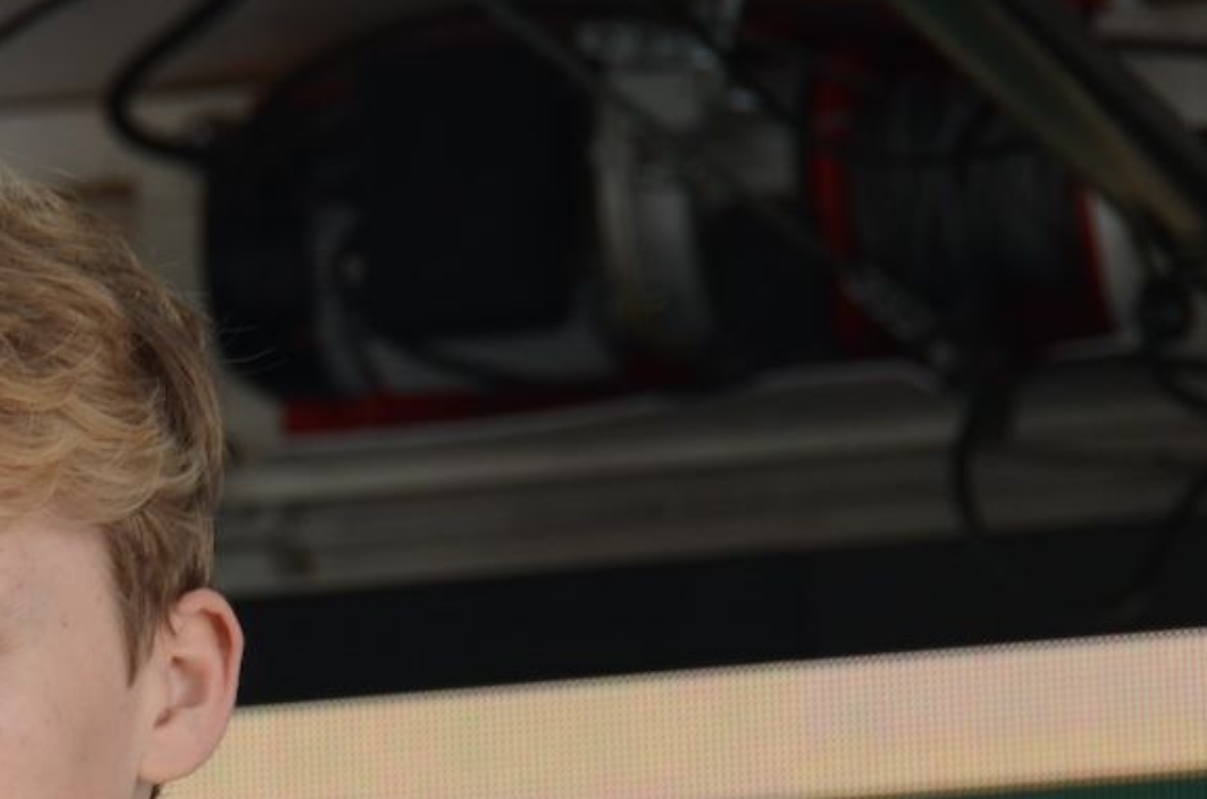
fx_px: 22308
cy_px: 803
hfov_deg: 3.1
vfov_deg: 2.0
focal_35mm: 667
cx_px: -42
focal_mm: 200
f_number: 9
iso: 320
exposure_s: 1/125
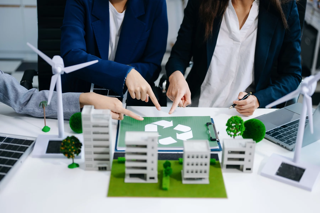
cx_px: 160
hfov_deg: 39.6
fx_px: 444
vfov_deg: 27.0
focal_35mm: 50
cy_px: 106
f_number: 2
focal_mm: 50
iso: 125
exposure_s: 1/160
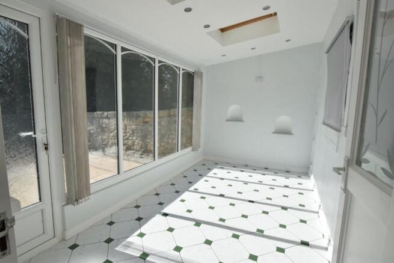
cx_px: 197
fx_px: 197
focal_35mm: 18
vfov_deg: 67.4
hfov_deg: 90.0
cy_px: 132
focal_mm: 12
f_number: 20
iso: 800
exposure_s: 1/200
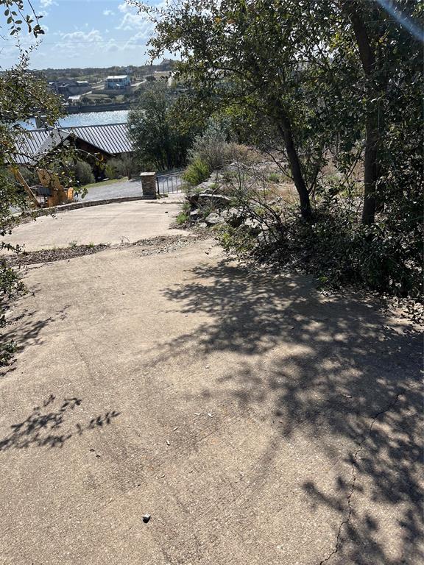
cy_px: 282
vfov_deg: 67.3
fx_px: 425
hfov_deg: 53.1
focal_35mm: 26
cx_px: 212
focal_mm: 5.1
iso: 50
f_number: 1.6
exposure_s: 1/3049
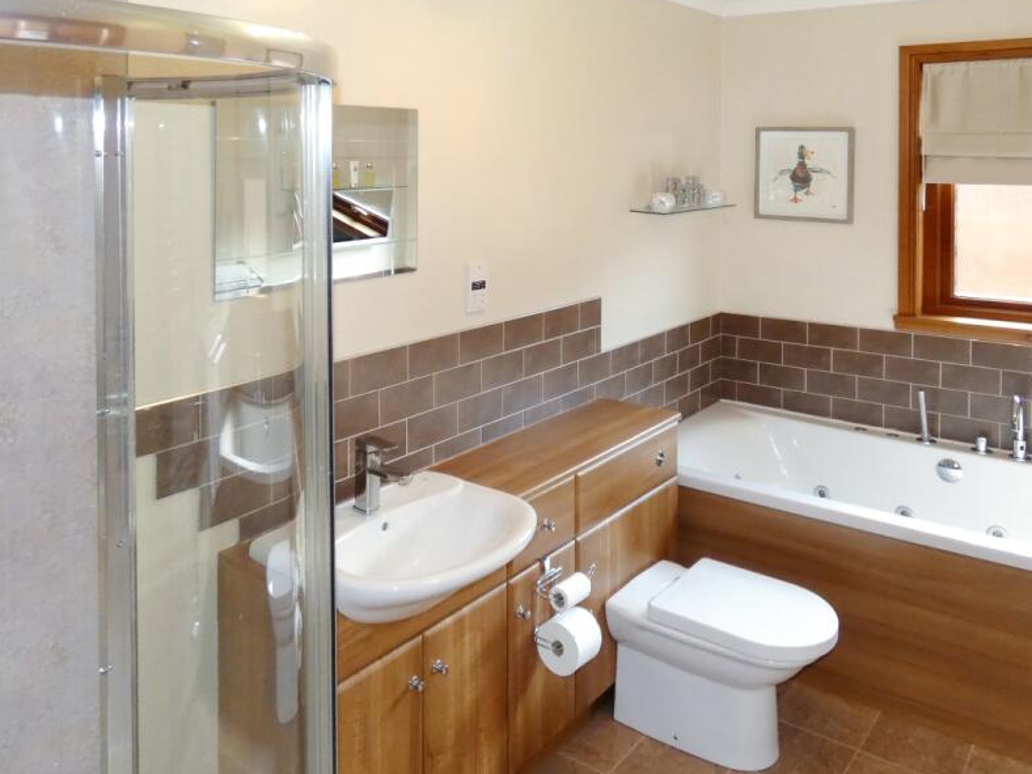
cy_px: 423
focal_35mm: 26
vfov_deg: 53.0
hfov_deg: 67.2
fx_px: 775
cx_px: 555
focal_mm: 3.6
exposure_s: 1/60
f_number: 2.8
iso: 320
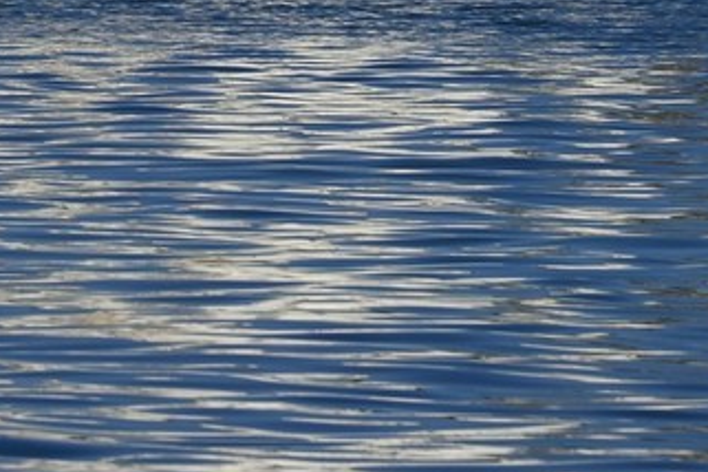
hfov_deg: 2.1
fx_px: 19586
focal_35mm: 996
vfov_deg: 1.4
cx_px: -750
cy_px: -525
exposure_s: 1/640
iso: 200
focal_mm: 200
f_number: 10
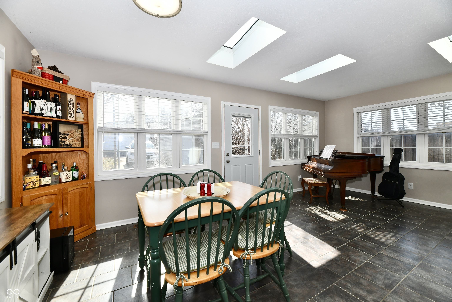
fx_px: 176
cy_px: 151
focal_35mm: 14
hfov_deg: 104.3
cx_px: 226
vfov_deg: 81.2
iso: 640
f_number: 9
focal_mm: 14
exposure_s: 1/250
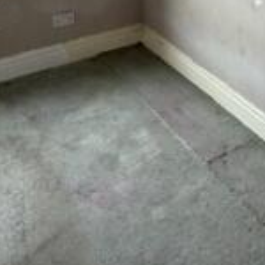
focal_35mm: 48
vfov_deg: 28.5
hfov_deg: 34.6
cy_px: -86
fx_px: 416
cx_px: 199
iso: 320
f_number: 2.2
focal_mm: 2.22
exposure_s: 1/94
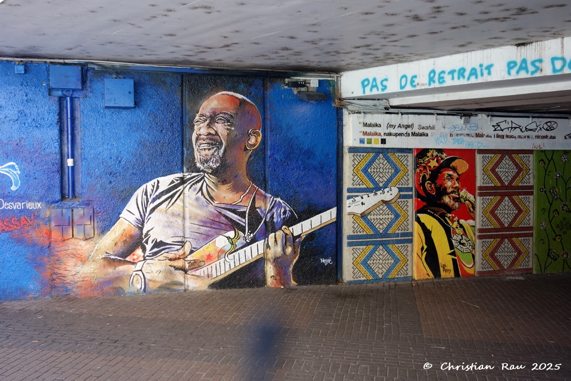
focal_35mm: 35
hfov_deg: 54.4
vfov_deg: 37.9
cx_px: 286
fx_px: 555
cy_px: 190
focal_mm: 13.09
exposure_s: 1/100
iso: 125
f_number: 3.2
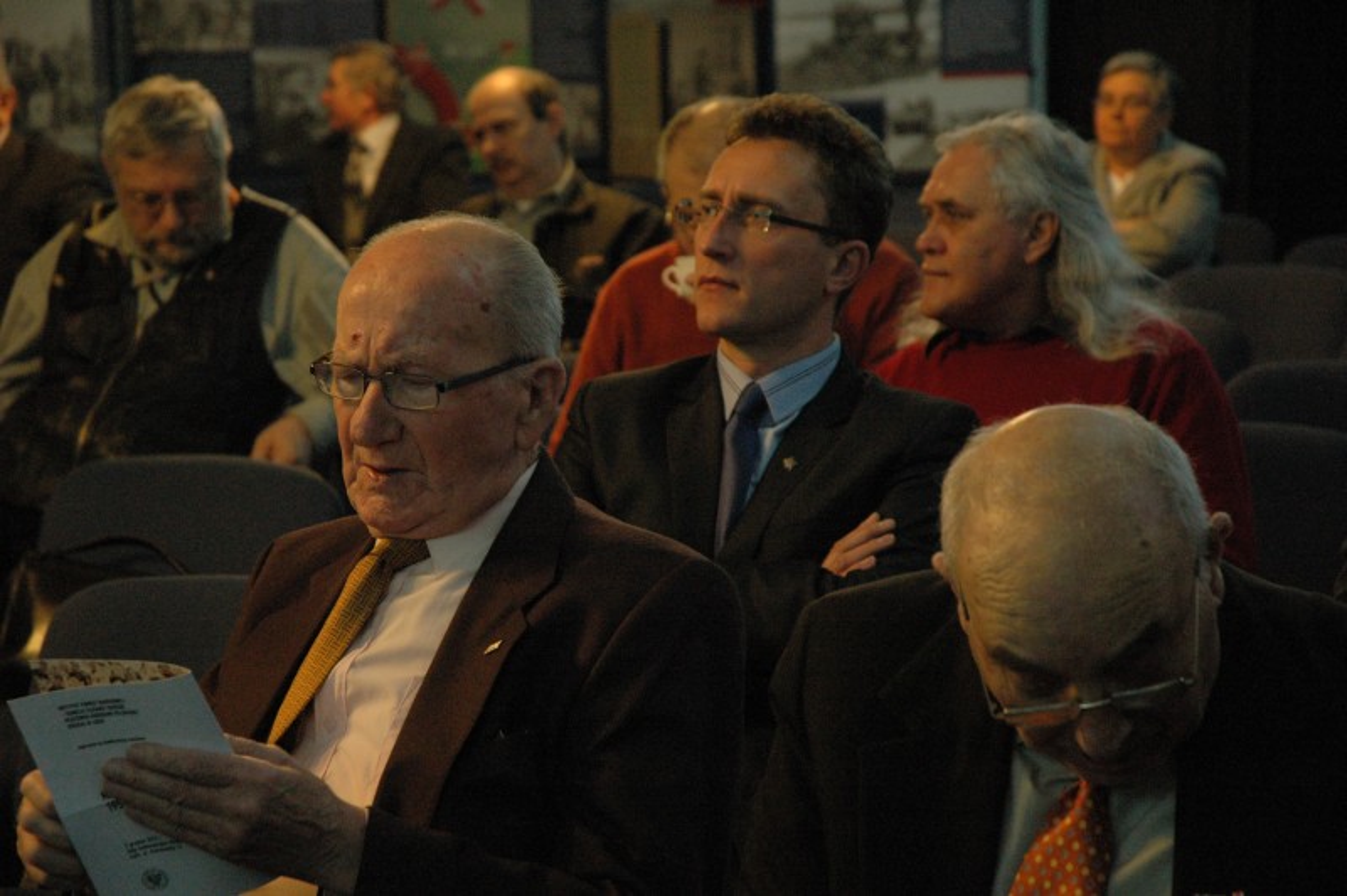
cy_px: 448
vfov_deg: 13.0
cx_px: 674
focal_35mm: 105
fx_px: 3925
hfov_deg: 19.5
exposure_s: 1/60
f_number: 4.5
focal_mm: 70
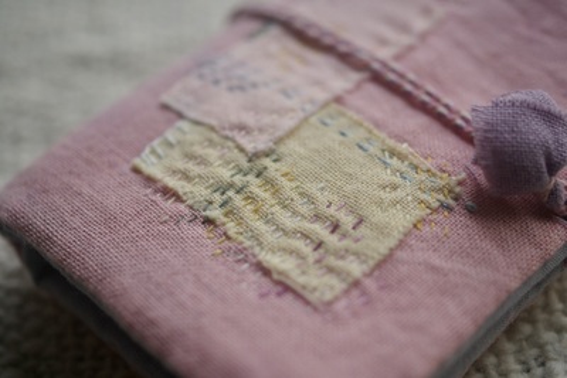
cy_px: 189
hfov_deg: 36.9
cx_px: 284
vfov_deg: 25.1
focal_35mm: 54
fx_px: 851
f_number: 2.8
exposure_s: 1/2000
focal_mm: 35
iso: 800
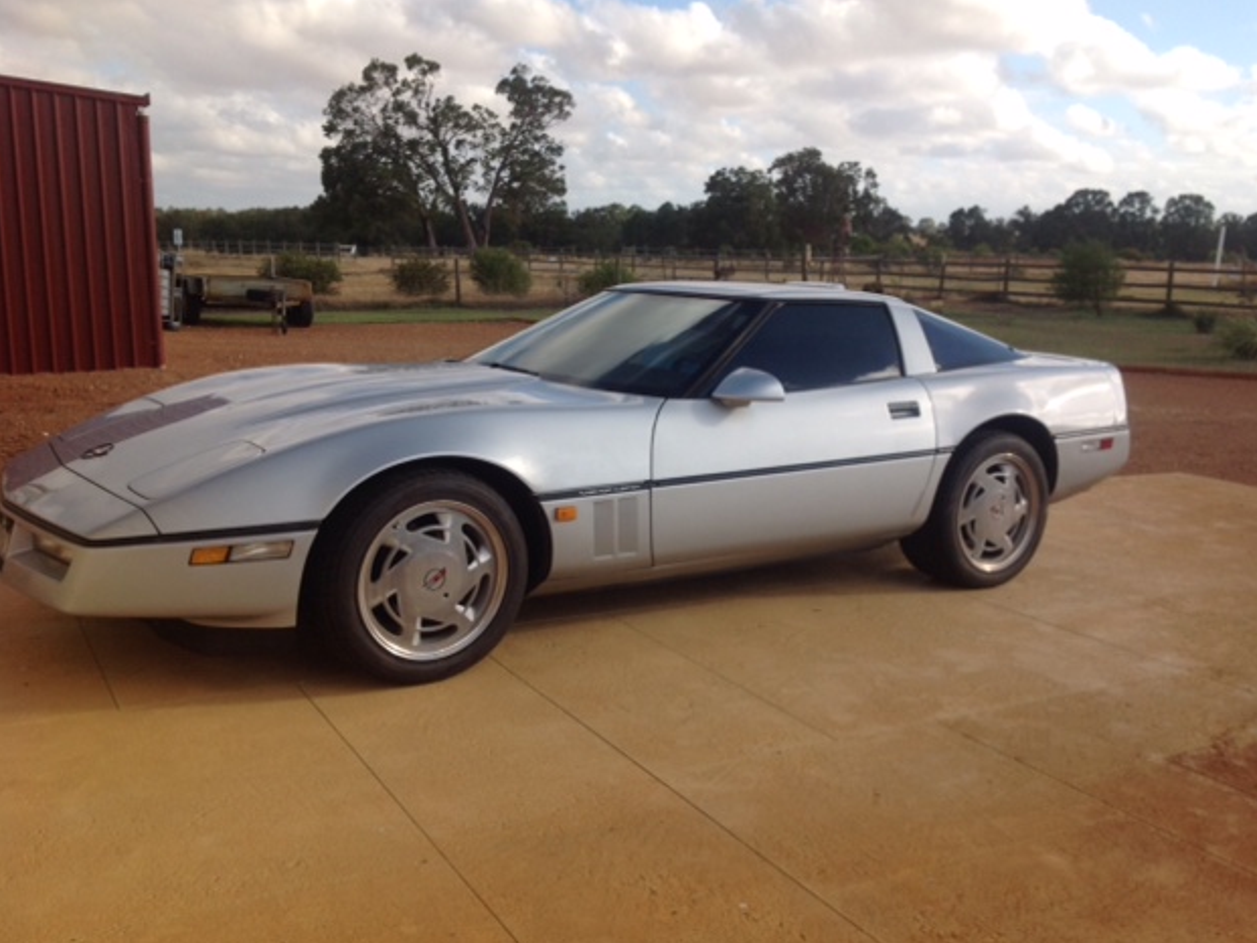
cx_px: 644
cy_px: 467
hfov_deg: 51.3
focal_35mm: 36
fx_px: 1308
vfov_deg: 39.7
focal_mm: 4.28
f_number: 2.4
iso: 50
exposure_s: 1/1374
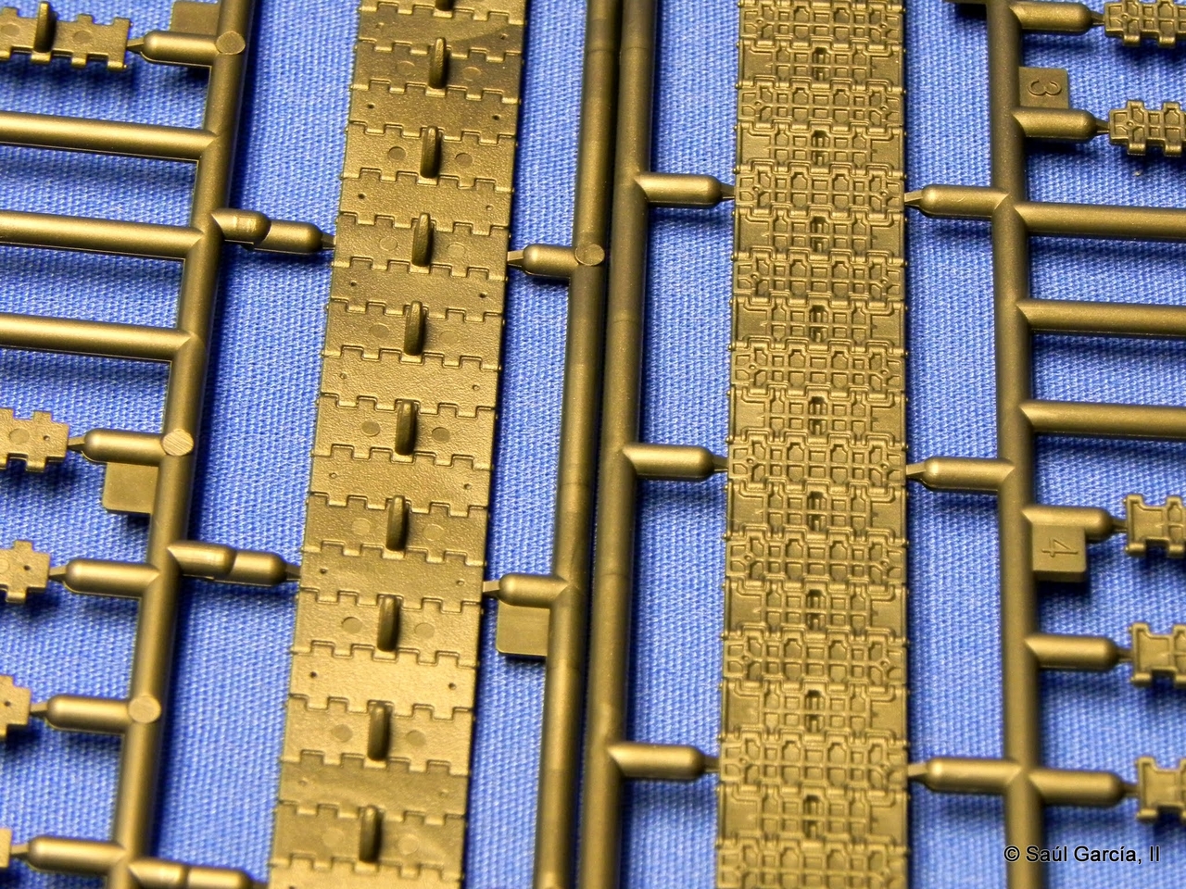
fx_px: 4420
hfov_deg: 15.3
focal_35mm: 129
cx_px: 593
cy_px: 444
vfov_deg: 11.5
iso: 400
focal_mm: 23
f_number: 4.5
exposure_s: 1/9.3
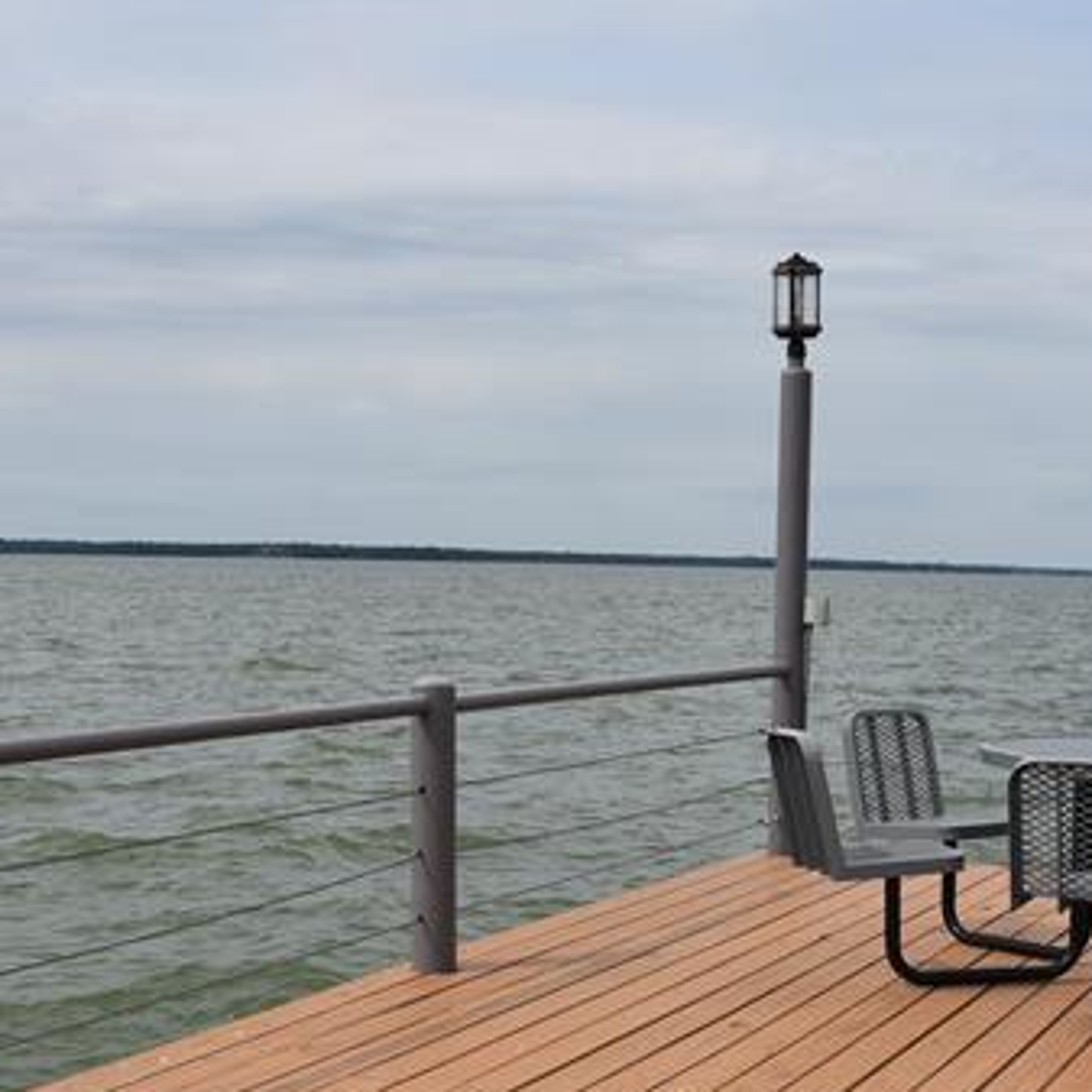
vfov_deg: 27.0
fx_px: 2213
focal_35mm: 62
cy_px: 917
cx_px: 726
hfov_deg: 27.6
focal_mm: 24
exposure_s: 1/400
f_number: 10
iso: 200
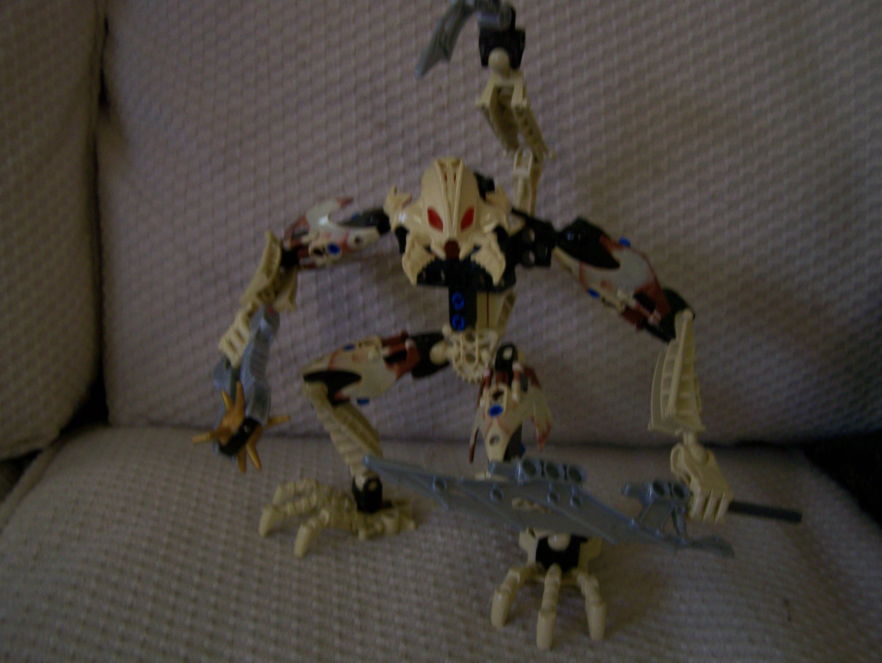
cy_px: 332
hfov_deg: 48.9
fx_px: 969
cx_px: 441
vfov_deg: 37.8
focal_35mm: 38
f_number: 2.8
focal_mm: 6.3
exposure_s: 1/8
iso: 160
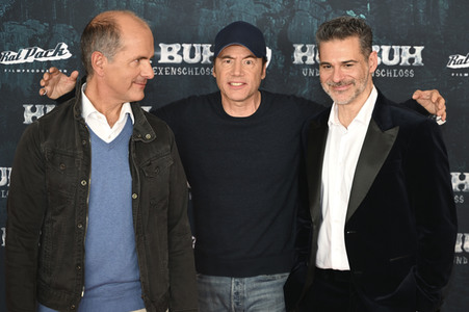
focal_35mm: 75
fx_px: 976
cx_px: 234
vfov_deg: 18.2
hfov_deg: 27.0
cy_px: 156
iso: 400
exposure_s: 1/125
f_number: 2.8
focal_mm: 75
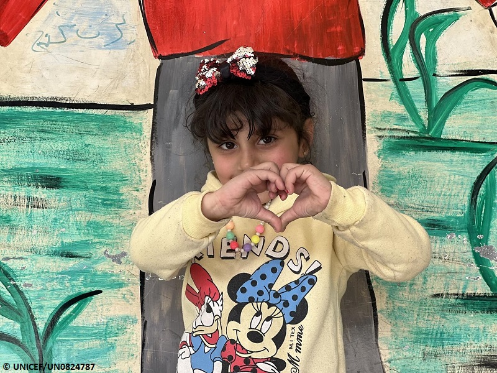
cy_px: 186
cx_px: 248
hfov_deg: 25.3
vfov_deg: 19.1
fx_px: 1106
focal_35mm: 77
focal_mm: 9
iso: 50
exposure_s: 1/121
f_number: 2.8
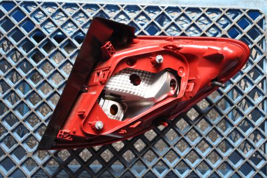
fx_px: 333
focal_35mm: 45
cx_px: 134
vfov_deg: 29.8
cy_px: 89
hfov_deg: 43.7
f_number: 4.2
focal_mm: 30
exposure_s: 1/60
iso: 720
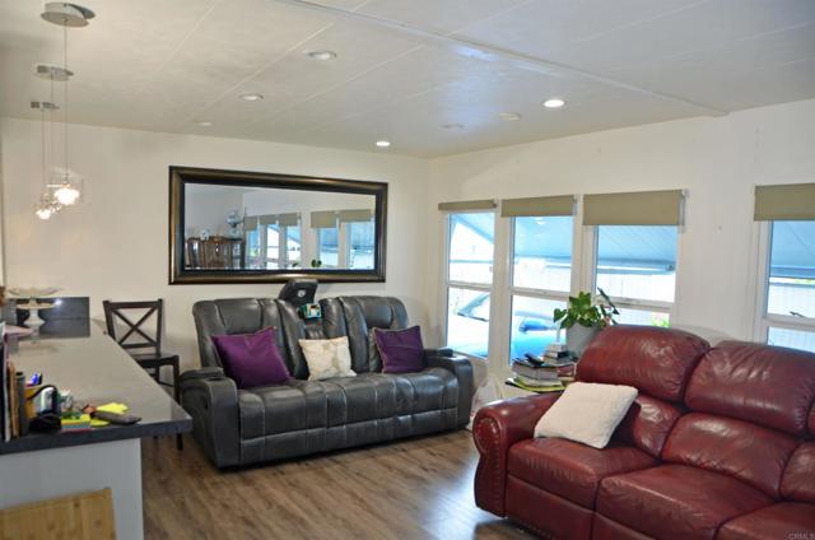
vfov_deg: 47.7
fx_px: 610
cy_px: 270
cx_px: 408
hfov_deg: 67.5
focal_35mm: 27
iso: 400
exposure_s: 1/60
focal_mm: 18
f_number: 4
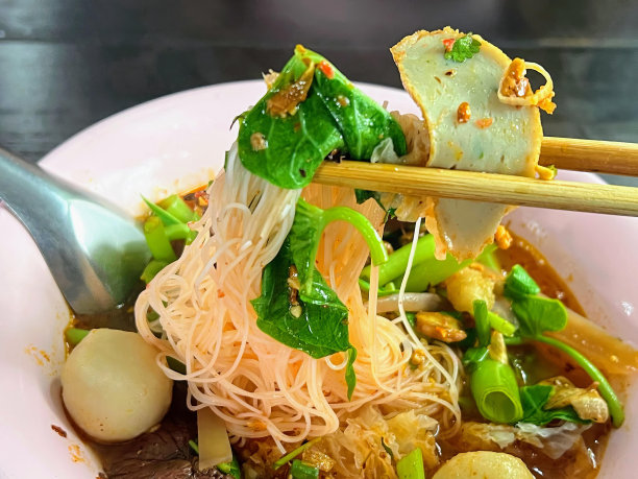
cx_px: 319
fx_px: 479
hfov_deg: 67.3
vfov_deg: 53.1
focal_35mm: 26
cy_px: 240
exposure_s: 1/60
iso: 160
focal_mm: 5.7
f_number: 1.5
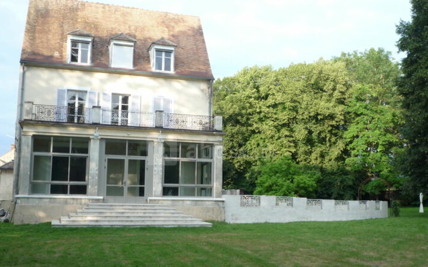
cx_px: 211
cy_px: 150
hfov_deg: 47.2
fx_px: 490
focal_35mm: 42
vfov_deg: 30.5
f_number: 4
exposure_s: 1/160
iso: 100
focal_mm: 6.8
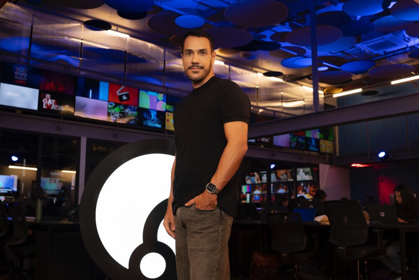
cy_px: 143
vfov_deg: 35.9
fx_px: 431
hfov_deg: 51.9
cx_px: 215
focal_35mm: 37
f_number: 2.8
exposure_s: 1/160
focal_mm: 24
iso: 800
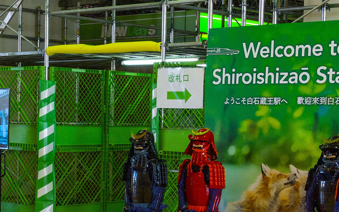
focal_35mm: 88
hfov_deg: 23.3
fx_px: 813
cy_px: 158
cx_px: 74
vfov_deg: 14.8
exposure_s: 1/60
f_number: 8
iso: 1250
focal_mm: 28
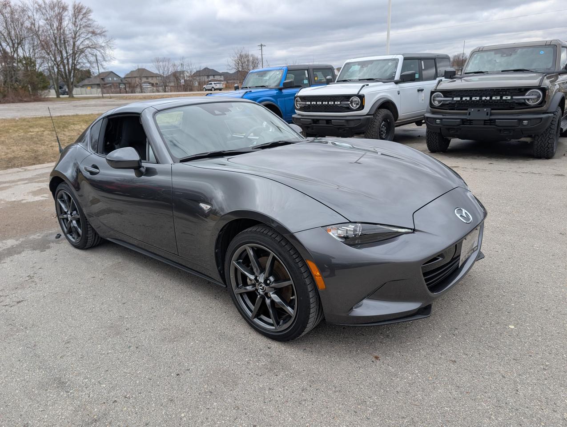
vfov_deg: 56.9
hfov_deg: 71.5
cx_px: 284
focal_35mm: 24
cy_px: 214
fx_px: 394
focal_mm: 6.9
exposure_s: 1/559
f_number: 1.68
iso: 19
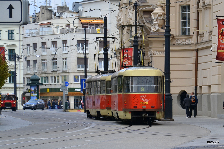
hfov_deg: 13.0
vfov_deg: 8.7
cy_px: 74
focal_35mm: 158
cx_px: 112
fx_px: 980
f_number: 5.6
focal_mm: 105
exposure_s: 1/500
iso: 280
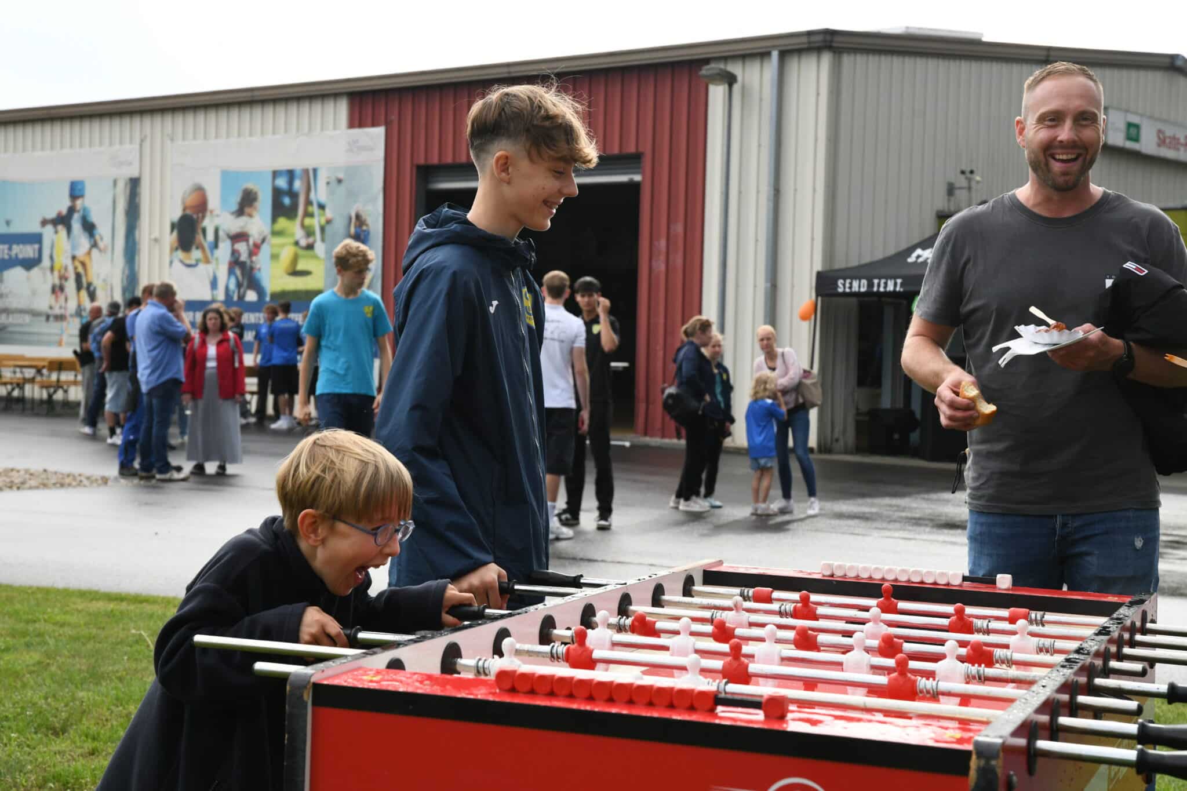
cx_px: 594
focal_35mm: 60
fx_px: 1978
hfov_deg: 33.4
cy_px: 396
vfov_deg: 22.6
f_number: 8
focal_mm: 60
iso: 1250
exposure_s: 1/800
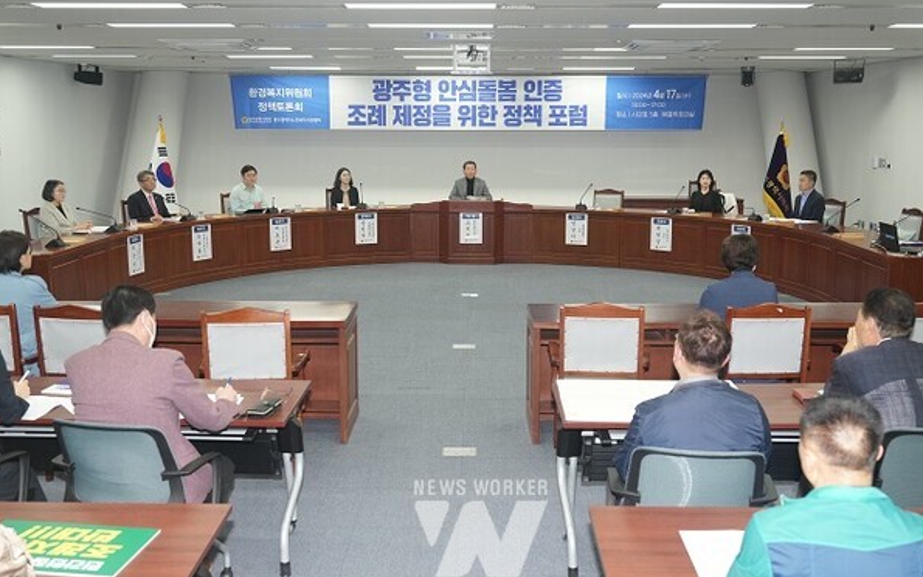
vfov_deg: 33.6
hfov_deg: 51.5
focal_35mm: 38
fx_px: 956
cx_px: 459
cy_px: 301
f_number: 5
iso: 1600
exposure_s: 1/125
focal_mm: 37
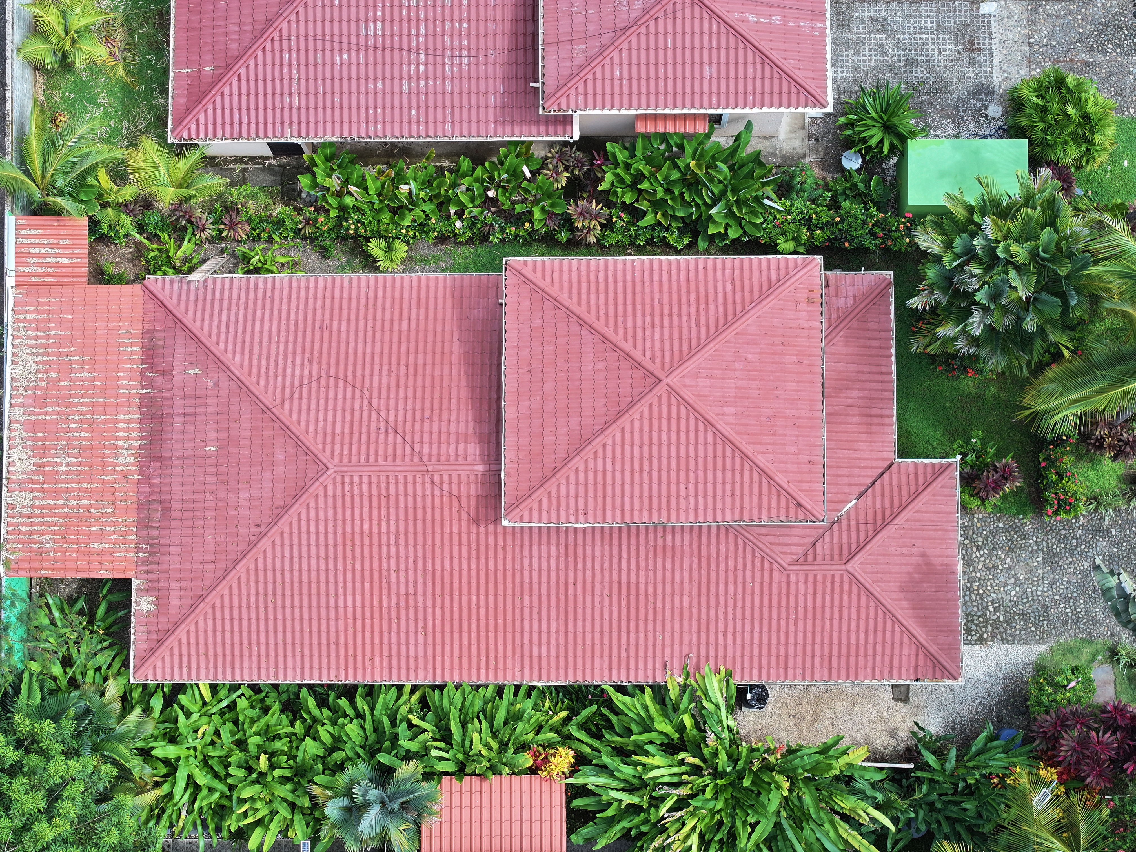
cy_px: 426
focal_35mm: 70
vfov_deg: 21.0
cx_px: 568
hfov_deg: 27.8
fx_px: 2297
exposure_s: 1/25
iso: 100
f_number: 2.8
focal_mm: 19.35
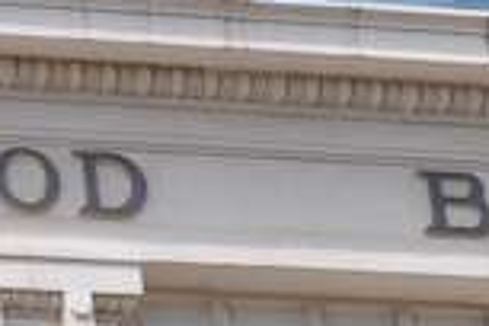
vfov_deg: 4.4
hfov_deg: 6.5
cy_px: 104
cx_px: -58
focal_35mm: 314
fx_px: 4265
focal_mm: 40
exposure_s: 1/400
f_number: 10
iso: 200
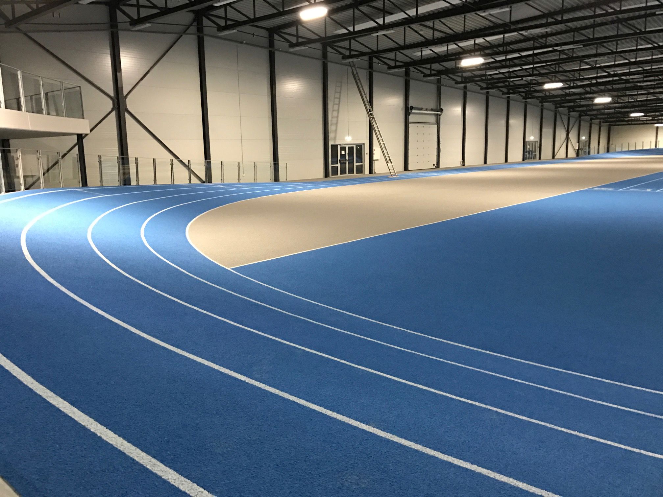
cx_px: 332
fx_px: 536
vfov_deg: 49.7
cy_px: 248
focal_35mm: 28
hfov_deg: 63.4
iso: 100
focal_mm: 3.99
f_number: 1.8
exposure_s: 1/6
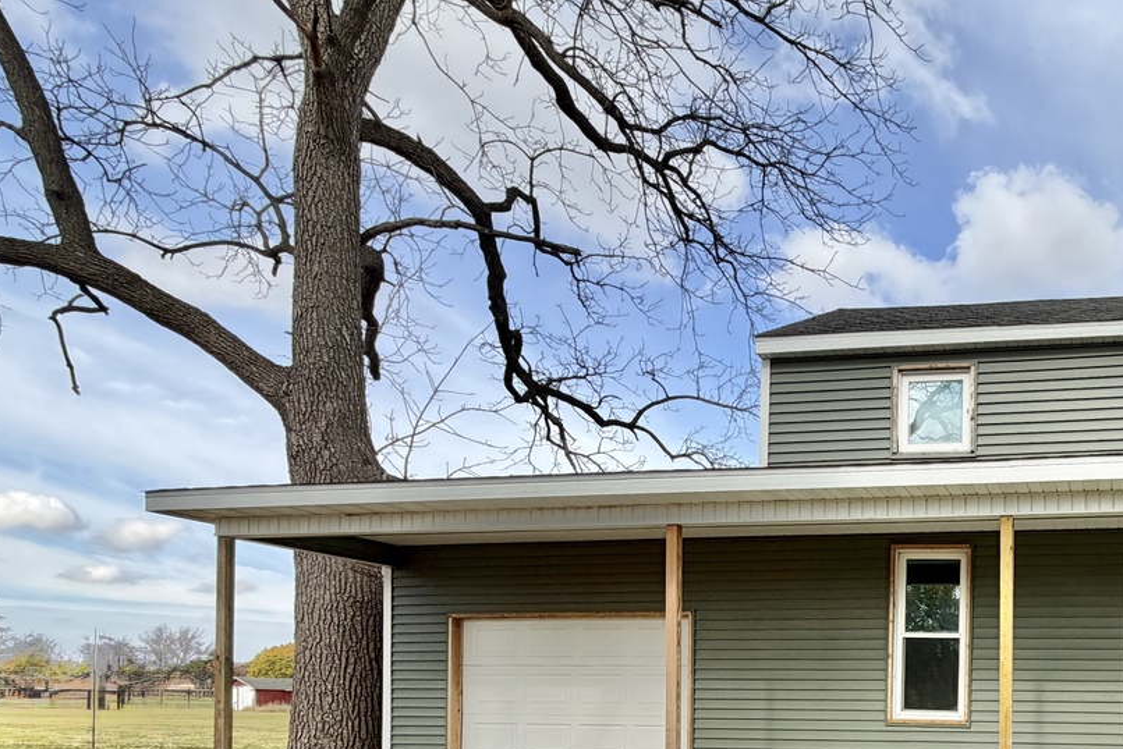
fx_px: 811
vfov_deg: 44.4
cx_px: 995
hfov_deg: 59.8
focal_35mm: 26
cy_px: 695
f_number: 2.2
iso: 32
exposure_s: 1/770
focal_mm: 2.22
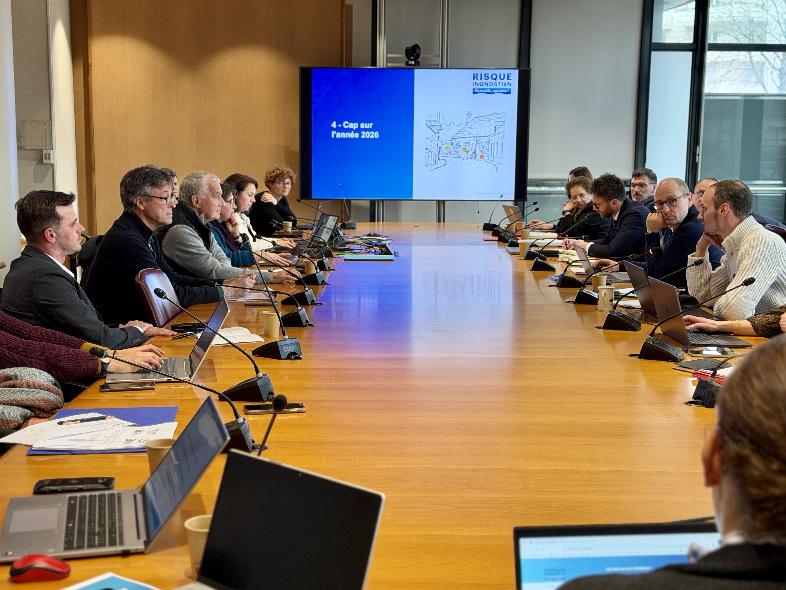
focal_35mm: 48
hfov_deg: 39.7
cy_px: 295
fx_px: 1090
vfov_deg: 30.3
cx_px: 393
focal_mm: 6.76
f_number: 1.78
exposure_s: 1/120
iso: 320
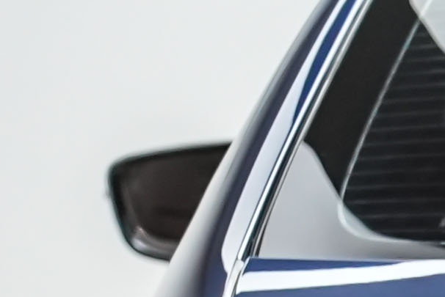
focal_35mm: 637
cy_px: 657
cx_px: 1016
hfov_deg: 3.2
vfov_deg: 2.2
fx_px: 7879
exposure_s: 1/100
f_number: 4
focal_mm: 91
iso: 3200
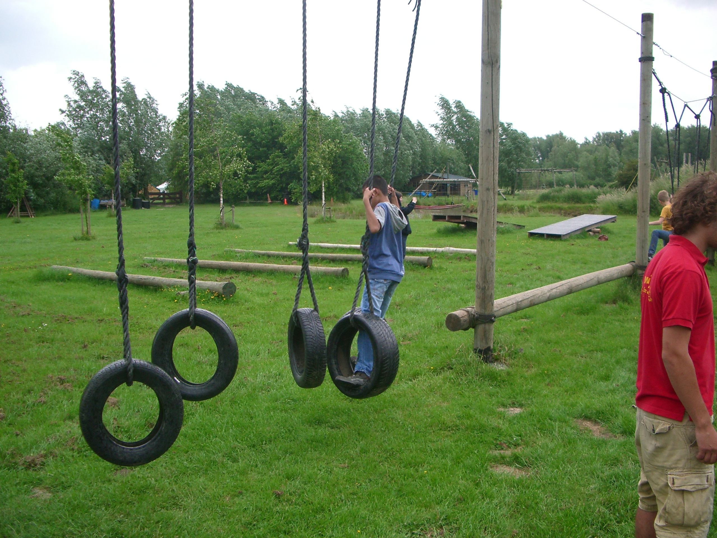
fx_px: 725
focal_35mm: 35
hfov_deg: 52.6
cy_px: 269
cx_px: 358
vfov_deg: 40.7
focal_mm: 5.8
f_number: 2.6
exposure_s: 1/125
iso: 80
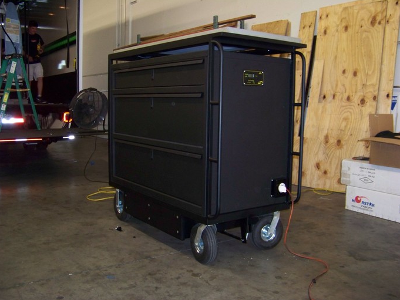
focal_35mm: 37
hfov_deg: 50.1
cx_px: 200
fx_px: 428
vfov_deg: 38.7
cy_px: 152
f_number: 2.8
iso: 200
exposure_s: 1/30
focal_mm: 5.85
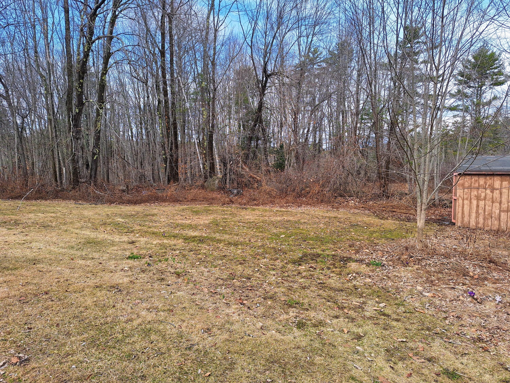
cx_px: 255
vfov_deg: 58.9
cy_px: 192
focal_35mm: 23
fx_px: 339
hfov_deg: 73.9
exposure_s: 1/1866
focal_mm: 5.54
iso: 40
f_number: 1.8
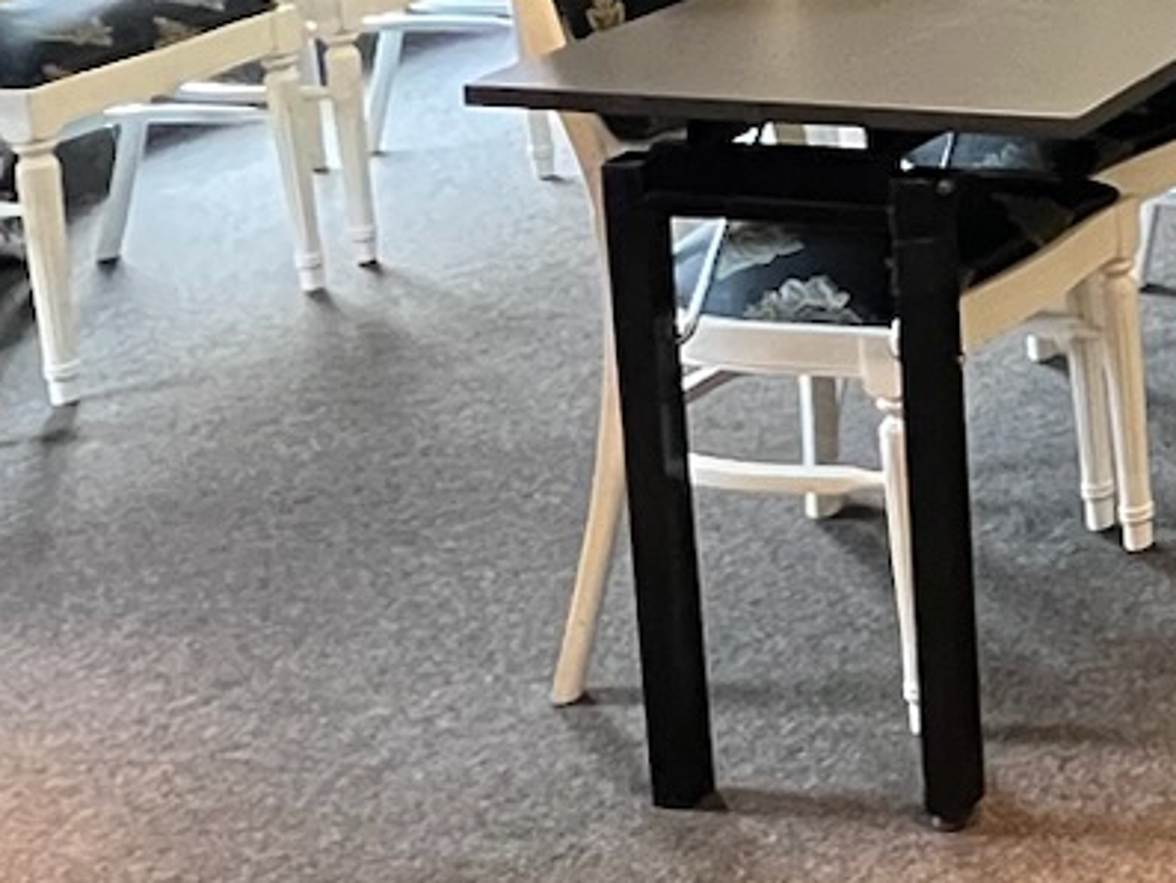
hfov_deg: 20.5
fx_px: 2277
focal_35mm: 67
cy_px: -234
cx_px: 2118
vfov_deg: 20.3
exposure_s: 1/50
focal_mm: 1.57
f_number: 1.8
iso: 800
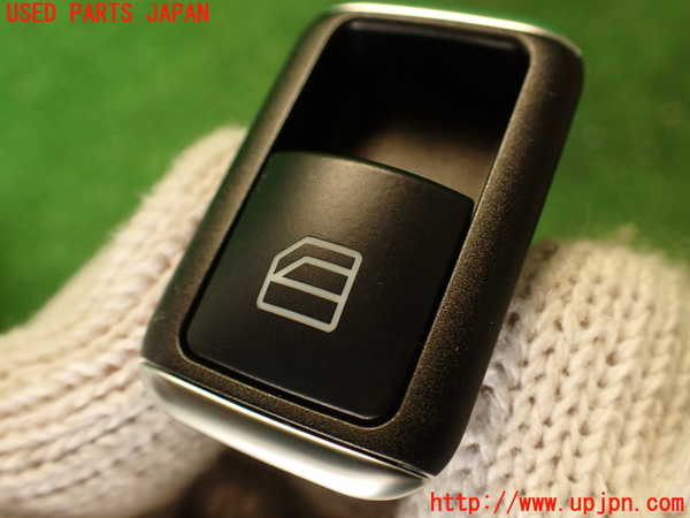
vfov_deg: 44.2
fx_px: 638
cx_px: 345
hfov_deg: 56.8
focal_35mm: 32
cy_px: 259
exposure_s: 1/40
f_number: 2.4
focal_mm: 5.79
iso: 200
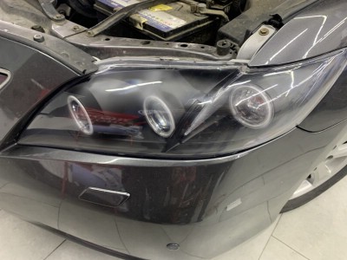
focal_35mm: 26
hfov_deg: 67.3
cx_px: 174
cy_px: 130
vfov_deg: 53.1
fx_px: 261
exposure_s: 1/50
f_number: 1.8
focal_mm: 4.25
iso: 125
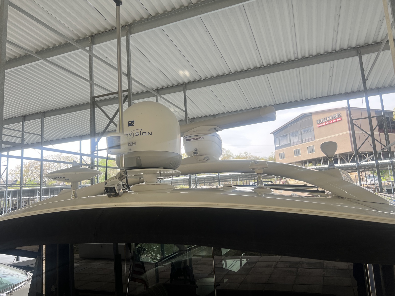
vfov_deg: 53.1
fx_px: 297
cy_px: 148
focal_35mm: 26
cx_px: 198
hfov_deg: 67.3
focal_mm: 5.7
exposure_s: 1/718
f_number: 1.5
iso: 50
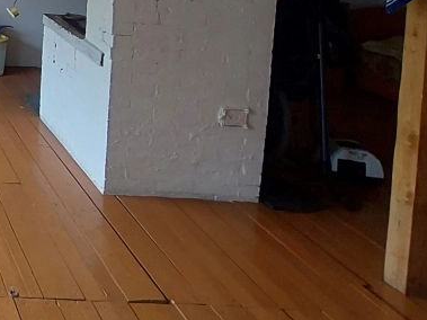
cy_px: -68
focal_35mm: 43
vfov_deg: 28.9
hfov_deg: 33.2
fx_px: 530
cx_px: -118
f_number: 2.2
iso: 50
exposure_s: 1/50
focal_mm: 1.74
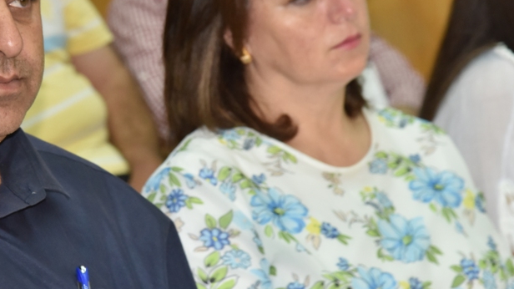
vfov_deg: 5.8
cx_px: 114
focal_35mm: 209
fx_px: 2848
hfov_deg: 10.3
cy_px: 76
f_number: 6.3
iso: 1600
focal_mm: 120
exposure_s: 1/250
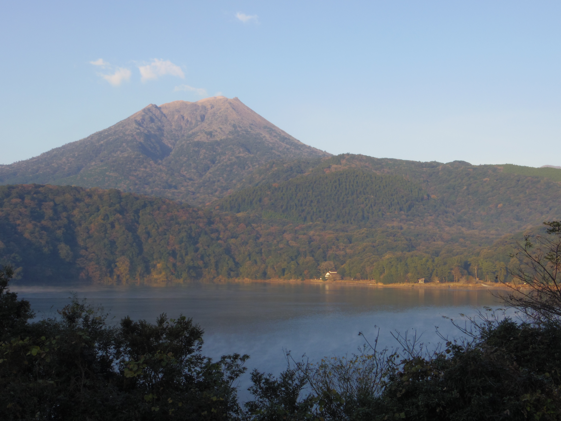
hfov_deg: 42.1
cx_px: 280
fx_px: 729
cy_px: 210
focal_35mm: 45
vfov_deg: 32.2
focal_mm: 8.2
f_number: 8
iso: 125
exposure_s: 1/100
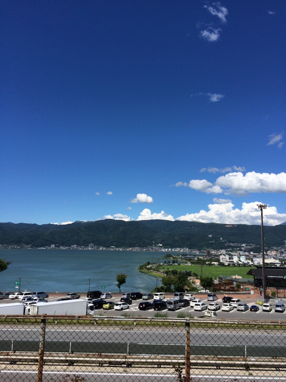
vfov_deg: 61.7
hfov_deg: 48.2
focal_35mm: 29
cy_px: 191
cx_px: 143
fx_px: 319
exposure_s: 1/2933
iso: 32
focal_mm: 4.15
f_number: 2.2
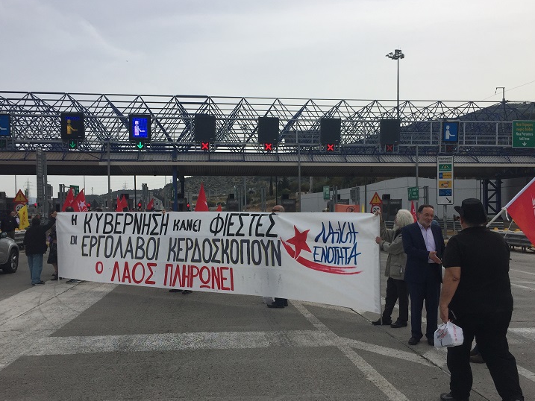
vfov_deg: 42.9
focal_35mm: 33
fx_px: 510
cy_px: 212
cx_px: 263
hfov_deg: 55.3
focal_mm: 4.15
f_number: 2.2
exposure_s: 1/3597
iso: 32
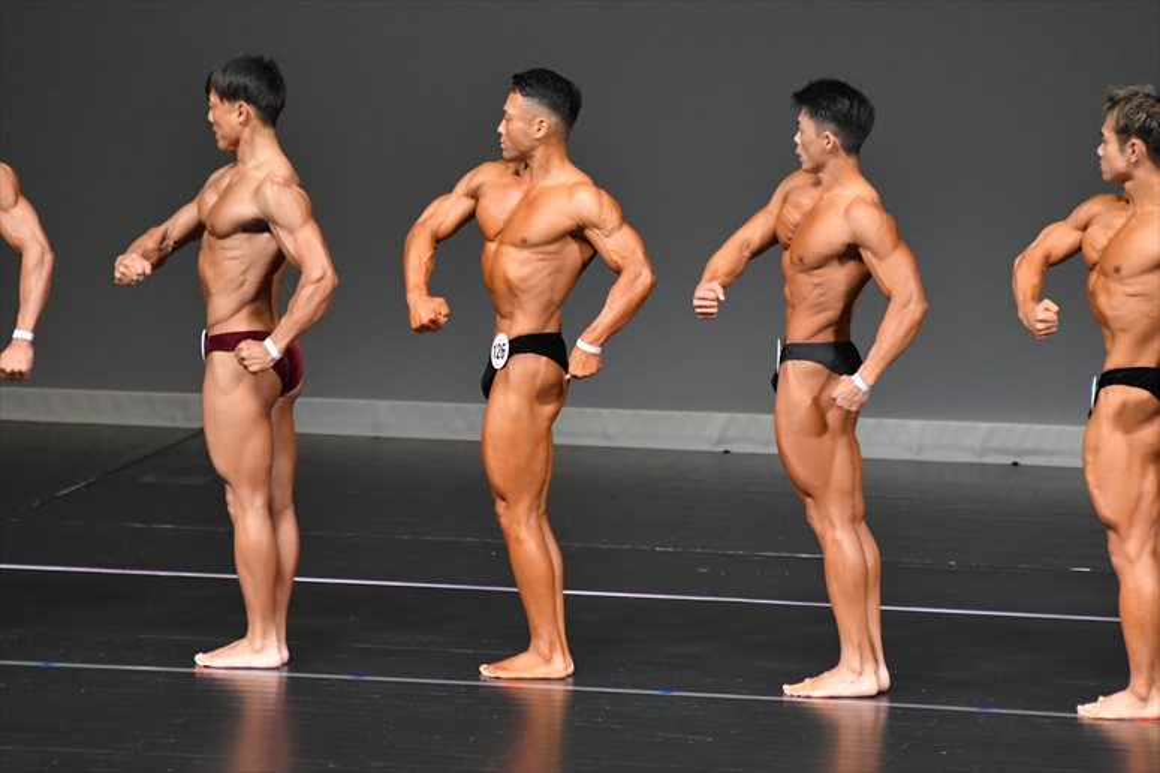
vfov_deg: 4.4
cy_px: 386
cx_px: 580
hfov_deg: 6.5
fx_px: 10145
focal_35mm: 315
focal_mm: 210
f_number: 5.6
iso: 5000
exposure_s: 1/400
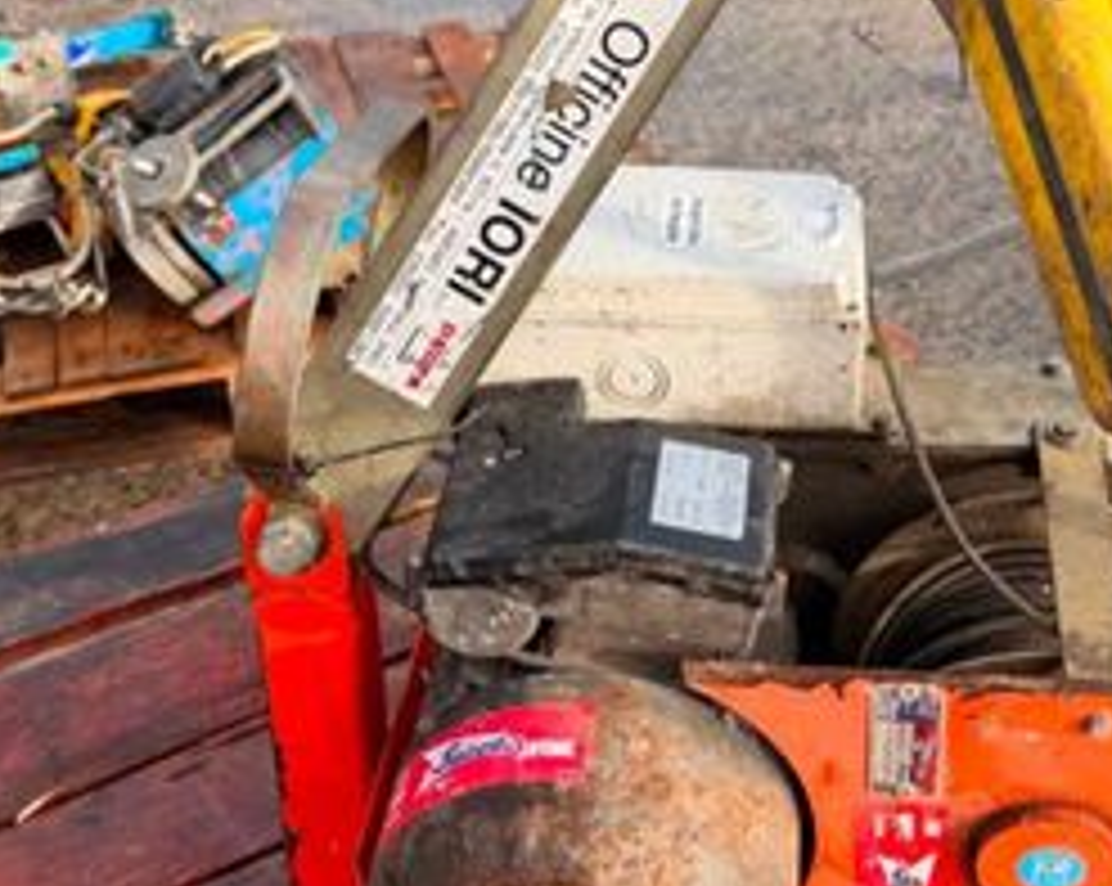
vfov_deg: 26.5
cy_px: 328
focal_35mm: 57
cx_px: 756
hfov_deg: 32.7
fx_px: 1874
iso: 80
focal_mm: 6.76
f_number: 1.78
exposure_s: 1/967
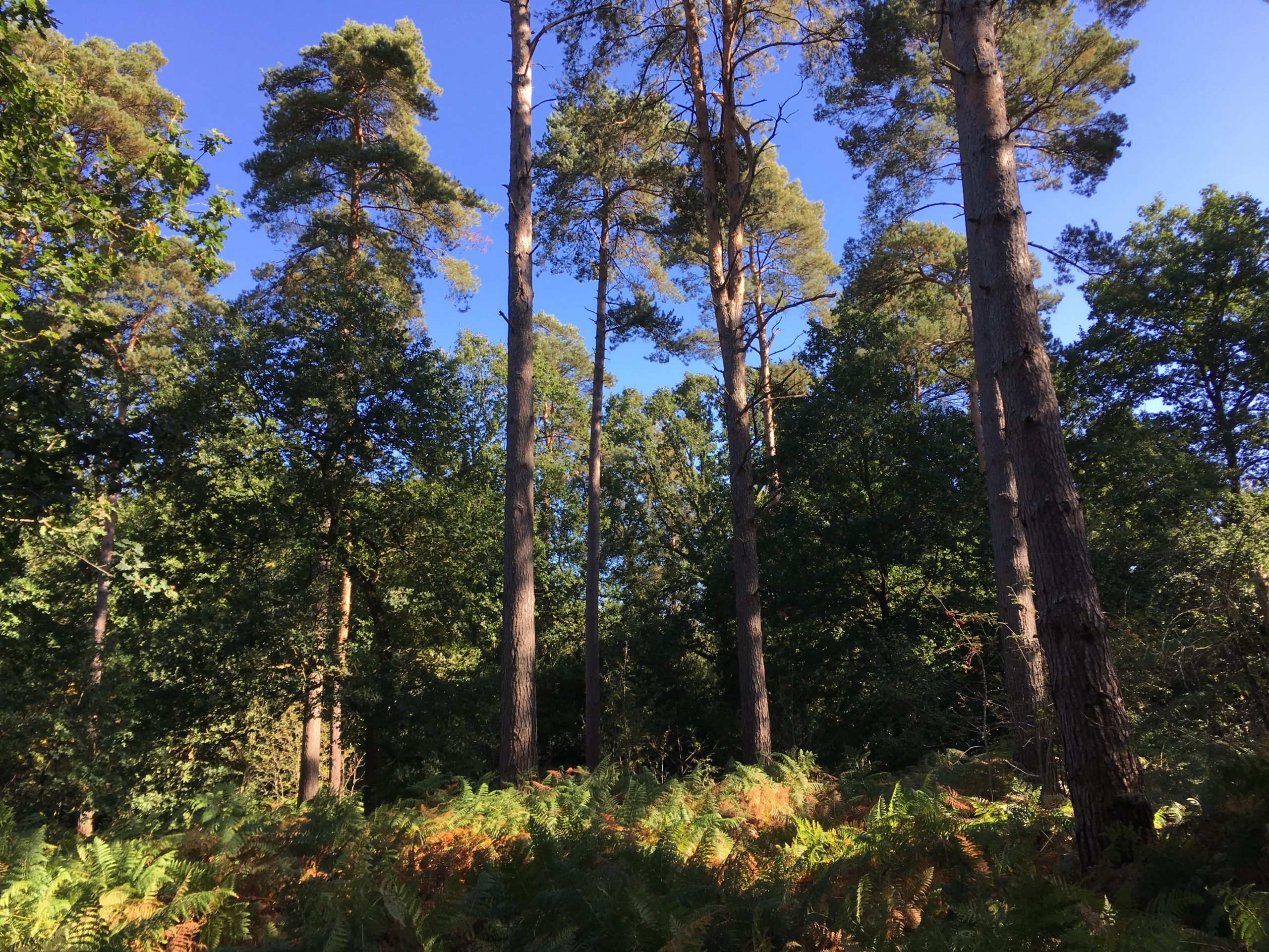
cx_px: 634
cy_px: 476
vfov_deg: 48.2
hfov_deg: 61.7
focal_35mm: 29
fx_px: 1063
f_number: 2.2
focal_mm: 4.15
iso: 25
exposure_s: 1/356
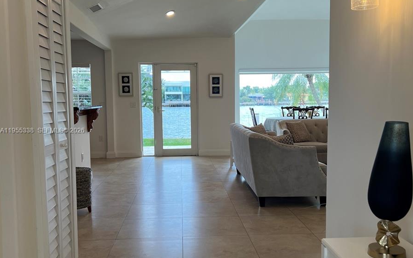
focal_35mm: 37
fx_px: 417
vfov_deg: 34.4
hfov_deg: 52.7
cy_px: 131
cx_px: 207
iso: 40
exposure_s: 1/230
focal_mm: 5.7
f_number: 1.5
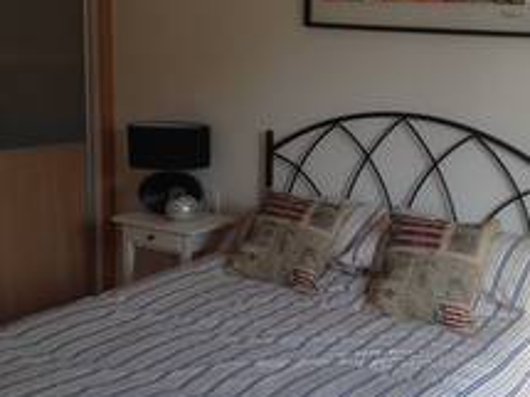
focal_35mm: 57
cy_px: 201
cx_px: 350
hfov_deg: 33.5
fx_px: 872
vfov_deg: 25.6
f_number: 2.4
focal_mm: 4.28
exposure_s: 1/120
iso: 80
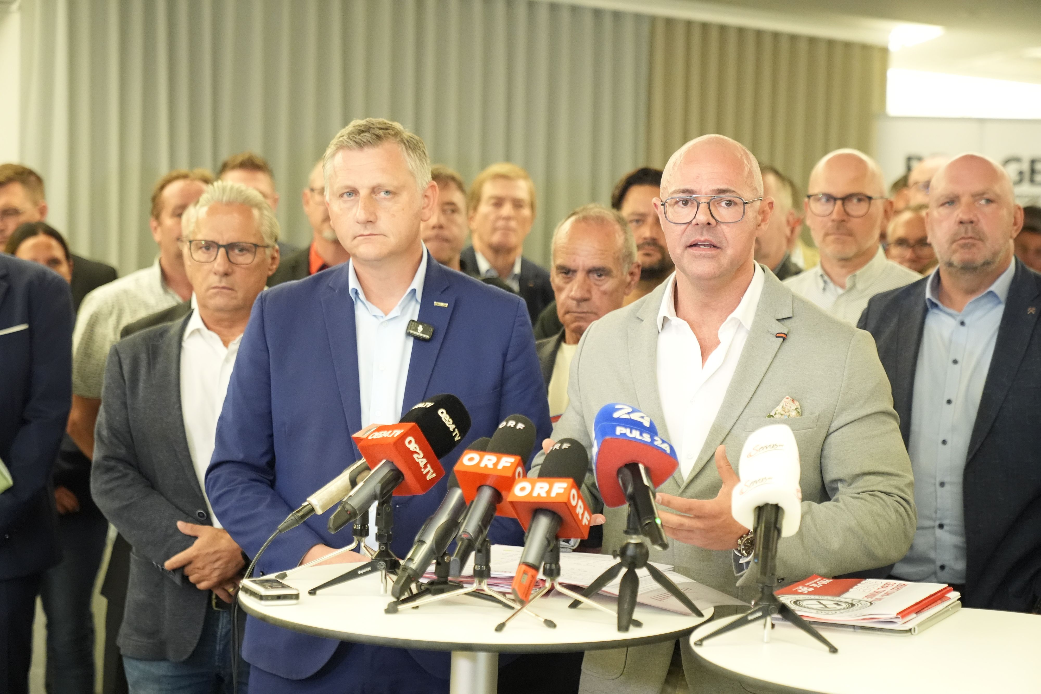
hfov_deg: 28.8
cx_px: 520
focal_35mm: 70
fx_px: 2024
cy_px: 347
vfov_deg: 19.5
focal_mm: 70
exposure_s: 1/320
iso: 5000
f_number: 2.8
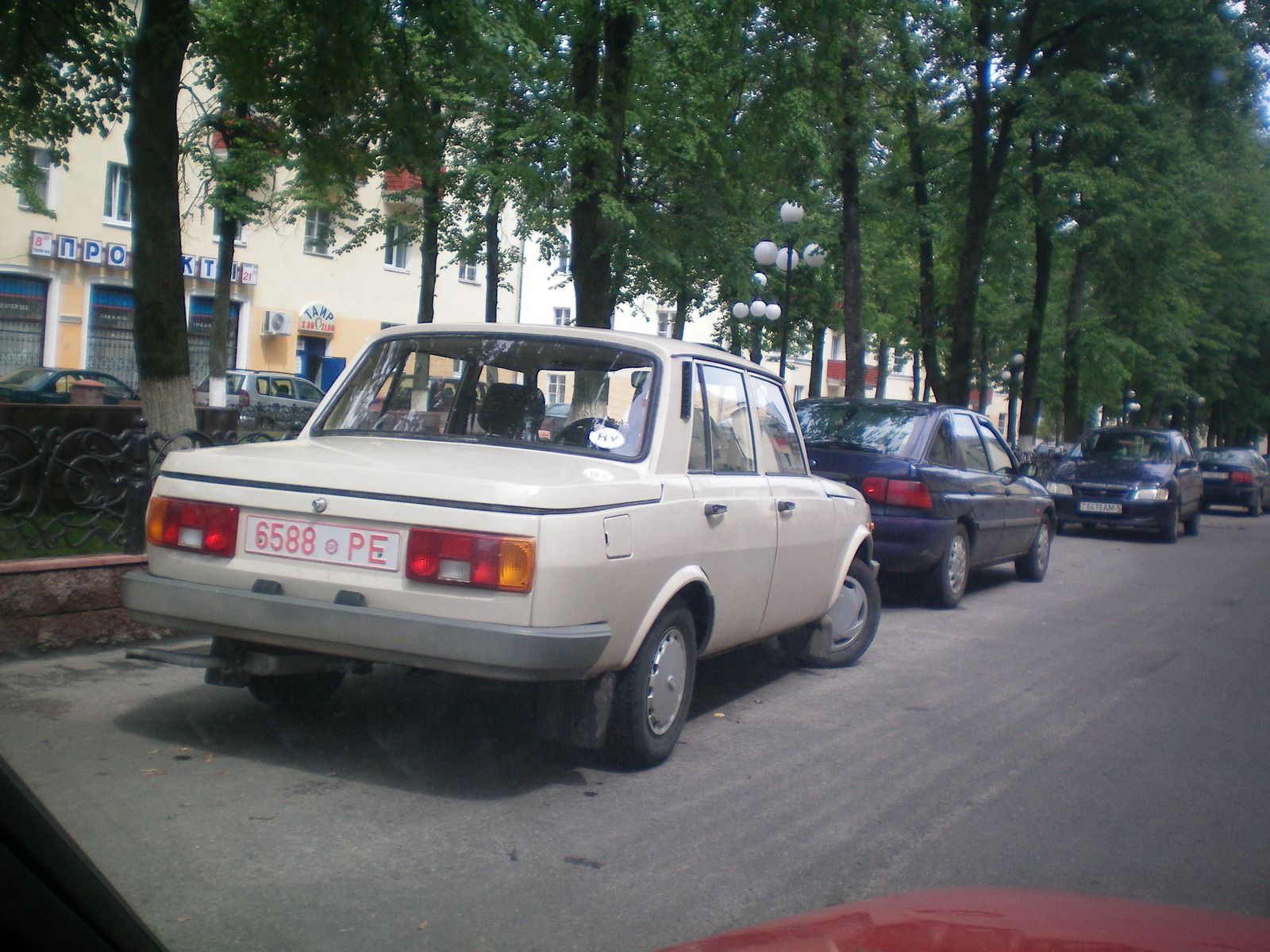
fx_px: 1394
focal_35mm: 38
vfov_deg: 37.7
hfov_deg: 49.0
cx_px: 635
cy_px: 476
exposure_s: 1/320
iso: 64
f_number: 3.1
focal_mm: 6.3
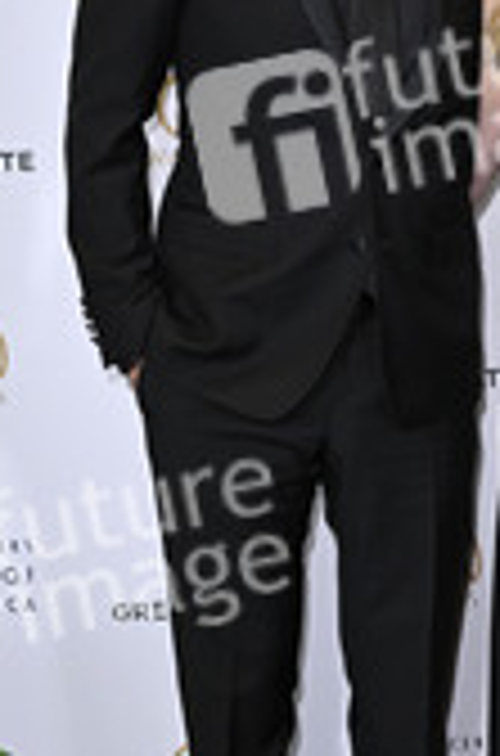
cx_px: 550
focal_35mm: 105
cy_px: 342
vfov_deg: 19.5
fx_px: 2201
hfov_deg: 12.7
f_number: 5.6
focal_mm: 44
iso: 2000
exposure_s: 1/320
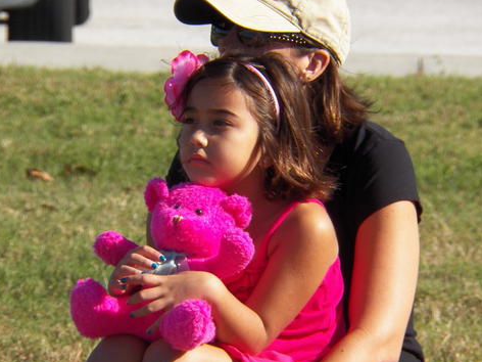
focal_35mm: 503
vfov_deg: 3.0
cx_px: 241
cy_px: 229
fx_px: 7004
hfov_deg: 3.9
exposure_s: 1/1000
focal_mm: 66.5
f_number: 4
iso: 125
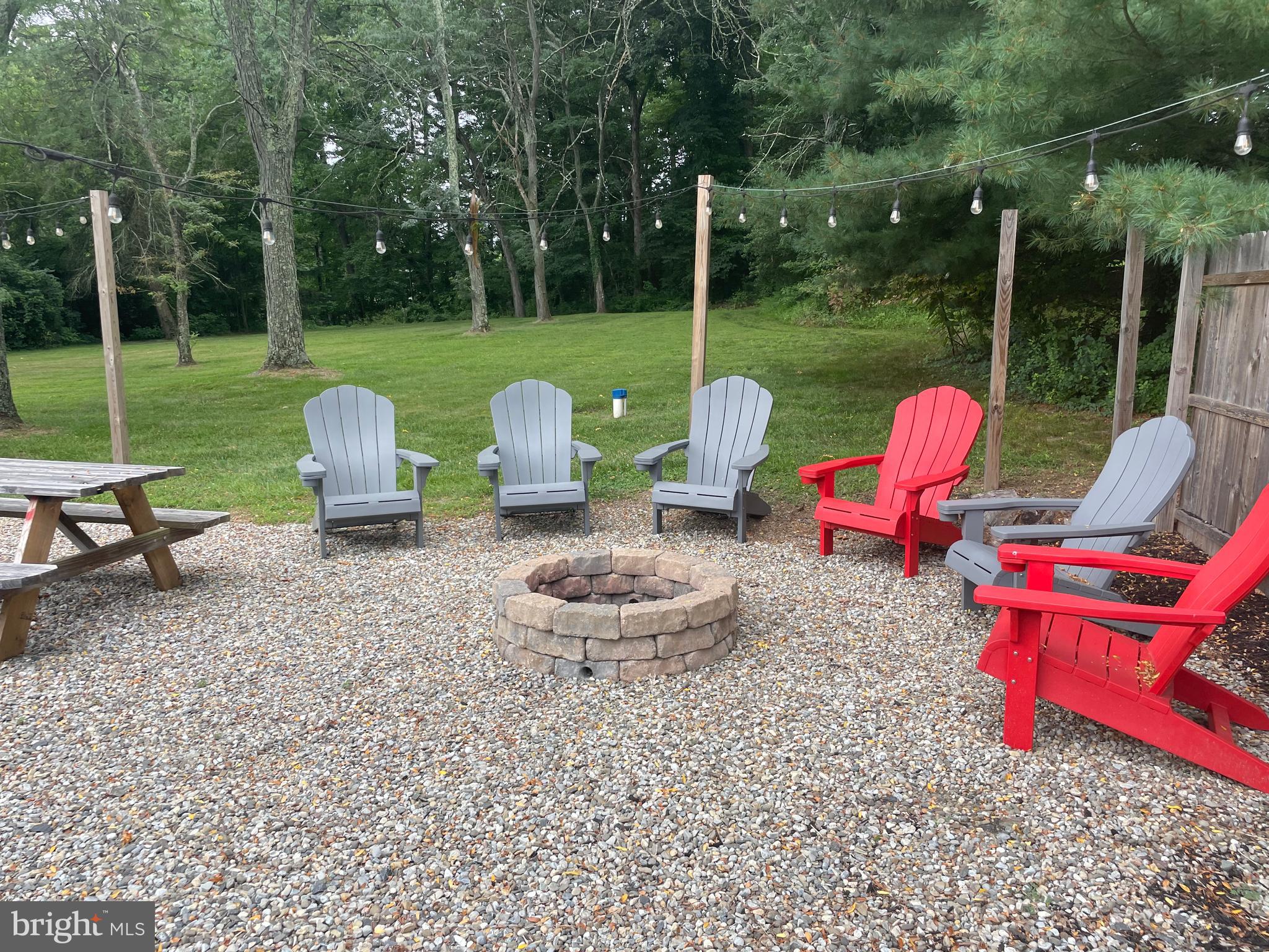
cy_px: 476
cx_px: 634
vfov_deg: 53.1
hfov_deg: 67.3
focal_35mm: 26
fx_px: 953
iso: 32
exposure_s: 1/419
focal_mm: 4.2
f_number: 1.6
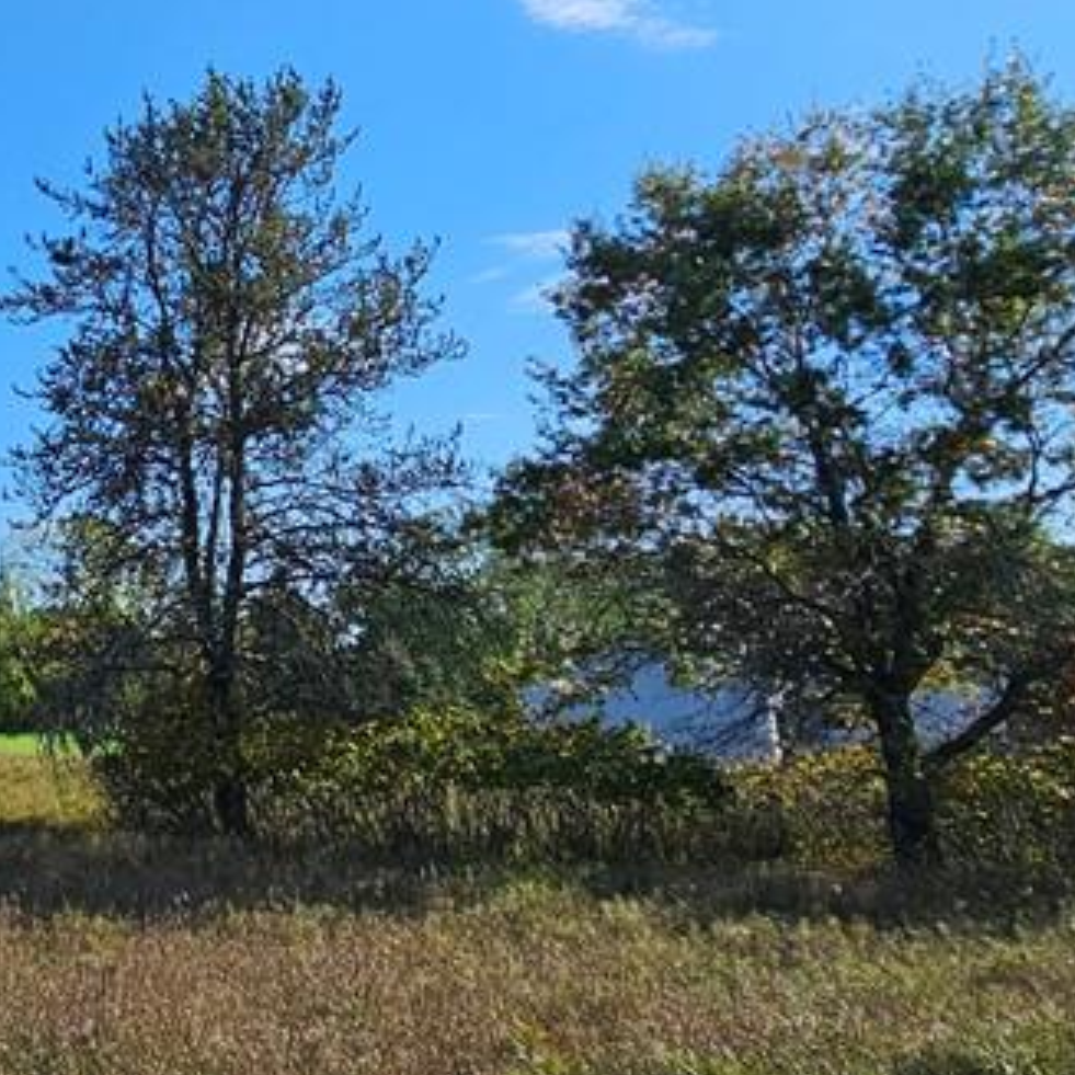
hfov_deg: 36.7
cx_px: -178
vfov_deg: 45.2
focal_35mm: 36
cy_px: 335
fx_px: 1265
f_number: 2.2
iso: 50
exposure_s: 1/2790
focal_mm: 2.2
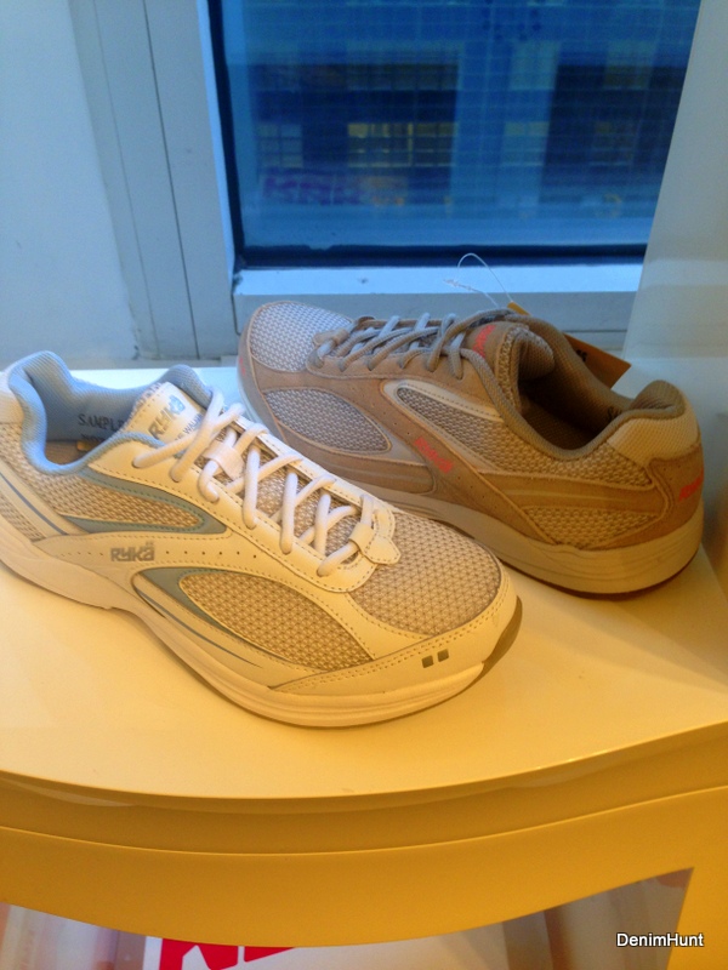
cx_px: 364
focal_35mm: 33
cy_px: 485
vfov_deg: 55.4
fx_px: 925
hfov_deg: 42.9
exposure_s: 1/30
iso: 50
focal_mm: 4.12
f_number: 2.4
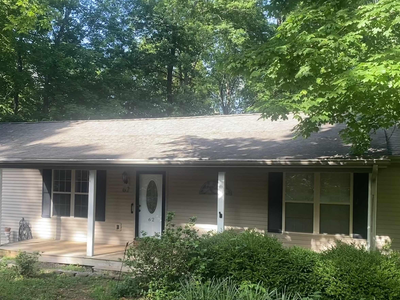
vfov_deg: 41.6
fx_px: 393
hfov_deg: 53.8
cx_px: 177
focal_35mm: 34
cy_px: 179
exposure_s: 1/202
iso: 32
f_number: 1.8
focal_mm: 4.25
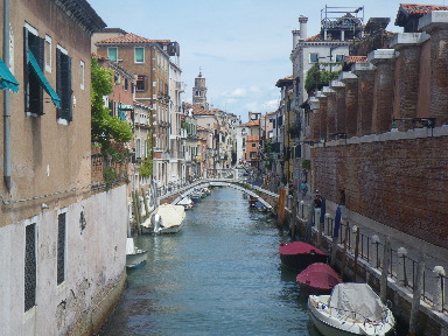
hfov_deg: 31.2
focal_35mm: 62
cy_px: 168
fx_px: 802
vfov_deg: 23.7
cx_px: 224
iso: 50
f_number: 5.5
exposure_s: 1/200
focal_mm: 11.1
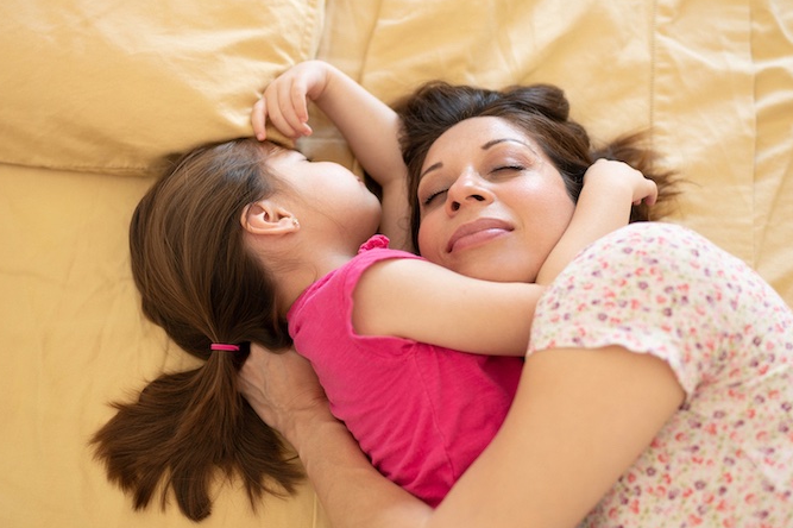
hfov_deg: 46.4
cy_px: 246
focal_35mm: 42
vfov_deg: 31.9
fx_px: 925
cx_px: 384
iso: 250
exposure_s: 1/160
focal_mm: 35
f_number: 1.6
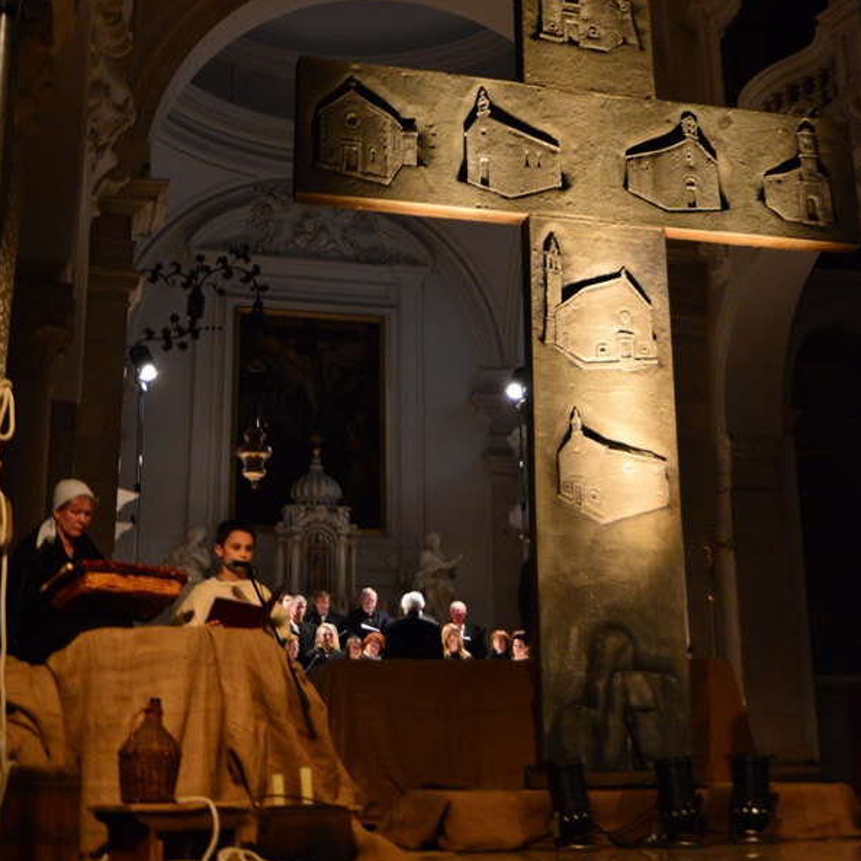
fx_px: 1379
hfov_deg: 34.7
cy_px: 383
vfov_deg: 34.6
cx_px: 432
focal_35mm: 49
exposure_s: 1/10
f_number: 4.2
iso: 3200
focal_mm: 38
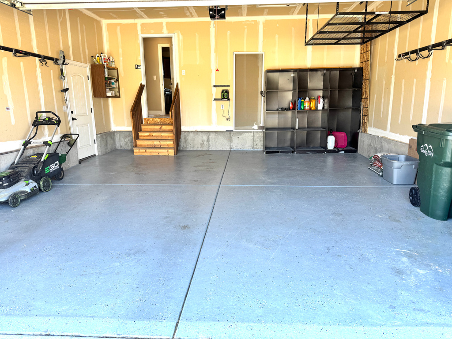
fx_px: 313
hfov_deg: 71.6
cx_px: 226
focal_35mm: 24
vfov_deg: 56.8
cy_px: 170
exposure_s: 1/139
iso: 50
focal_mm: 6.76
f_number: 1.78
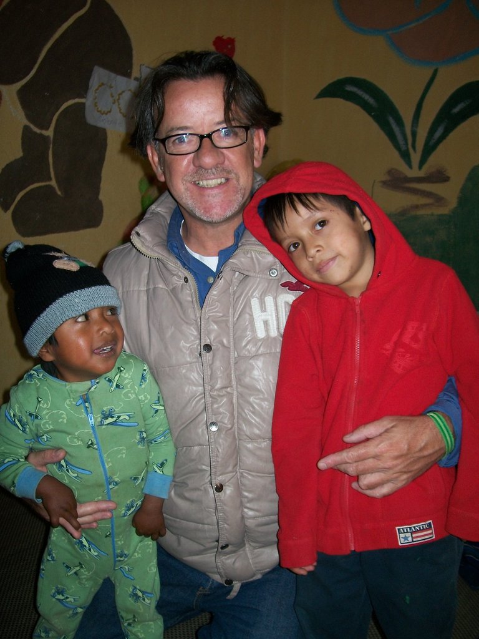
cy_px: 320
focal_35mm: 36
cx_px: 240
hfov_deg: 39.7
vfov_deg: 51.4
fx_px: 664
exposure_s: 1/30
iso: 80
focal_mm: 6
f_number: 2.7
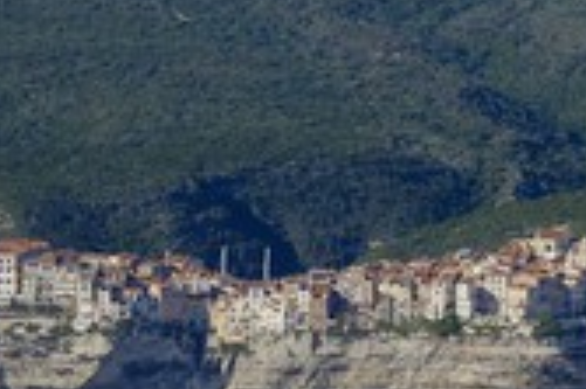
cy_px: 105
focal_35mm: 377
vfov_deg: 3.6
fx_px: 6131
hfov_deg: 5.5
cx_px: 523
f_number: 11
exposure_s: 1/800
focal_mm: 150
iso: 400
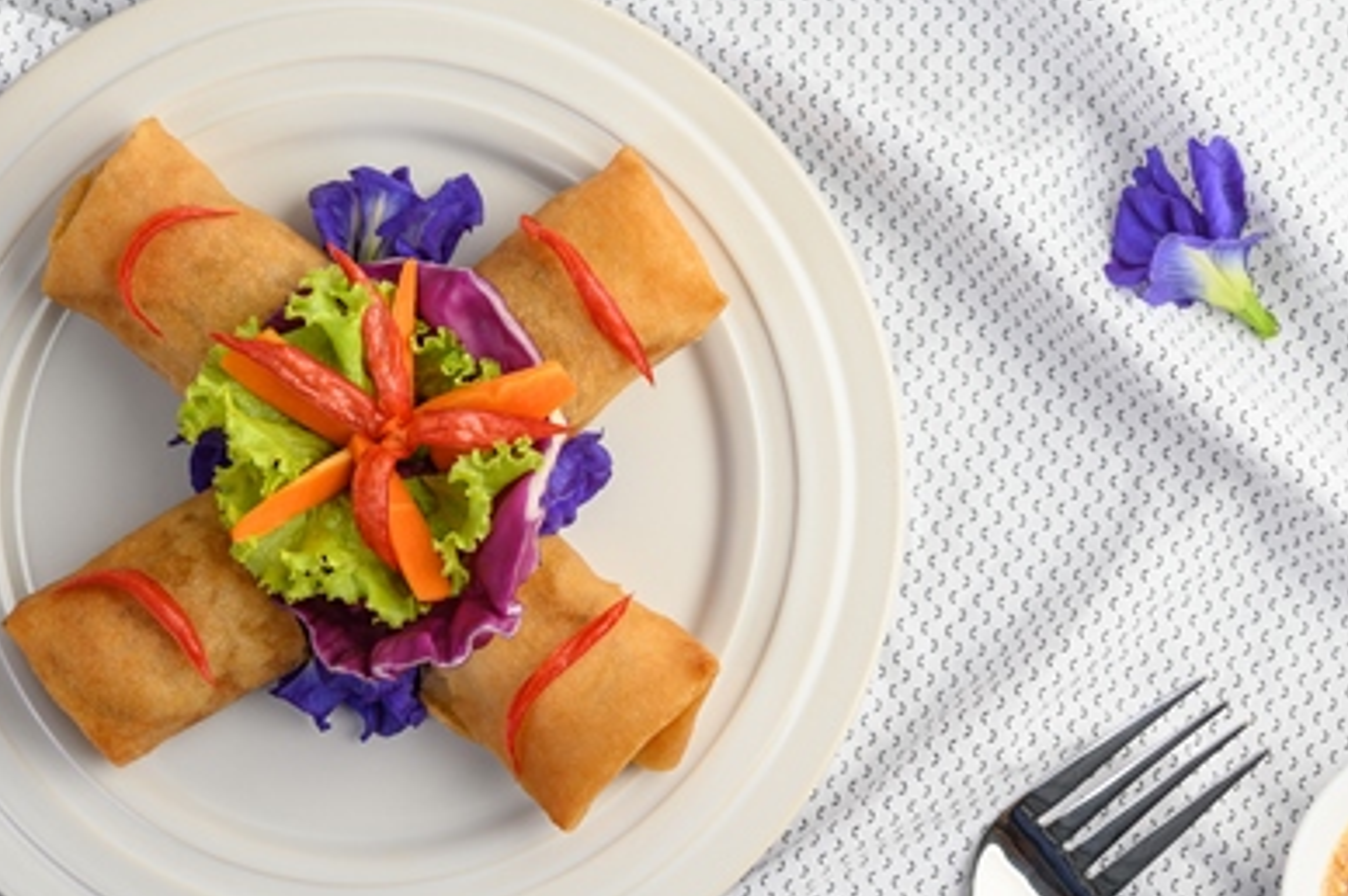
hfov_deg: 21.9
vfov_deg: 14.7
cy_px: 465
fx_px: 3479
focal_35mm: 93
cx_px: 704
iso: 100
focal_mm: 60
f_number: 6.3
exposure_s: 1/125
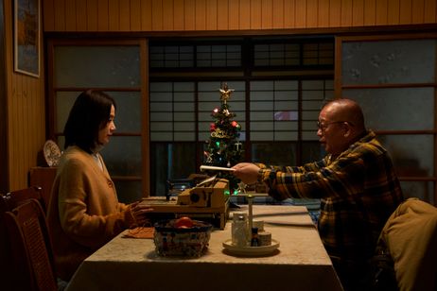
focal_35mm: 48
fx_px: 583
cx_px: 218
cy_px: 146
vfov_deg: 28.1
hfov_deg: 41.1
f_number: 5.6
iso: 2500
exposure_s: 1/100
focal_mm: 48
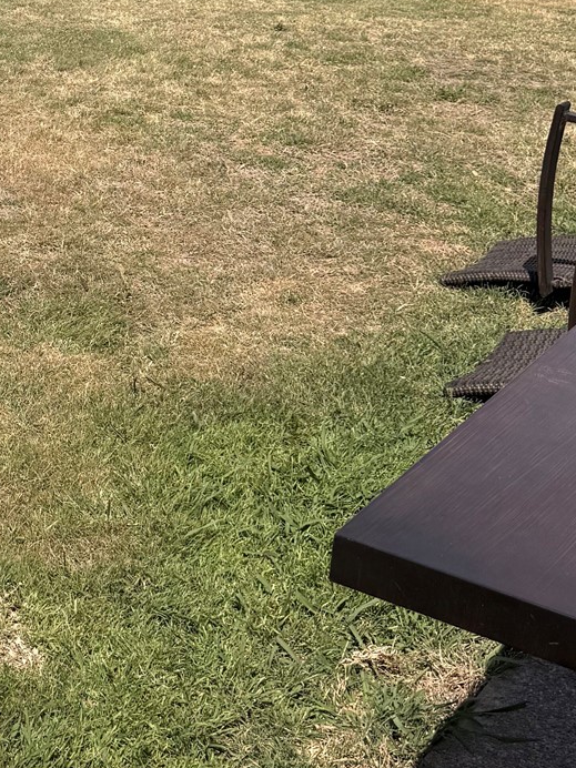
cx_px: -46
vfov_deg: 25.9
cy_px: -8
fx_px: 1575
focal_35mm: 71
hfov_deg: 19.9
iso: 80
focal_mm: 6.76
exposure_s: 1/8130
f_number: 1.78
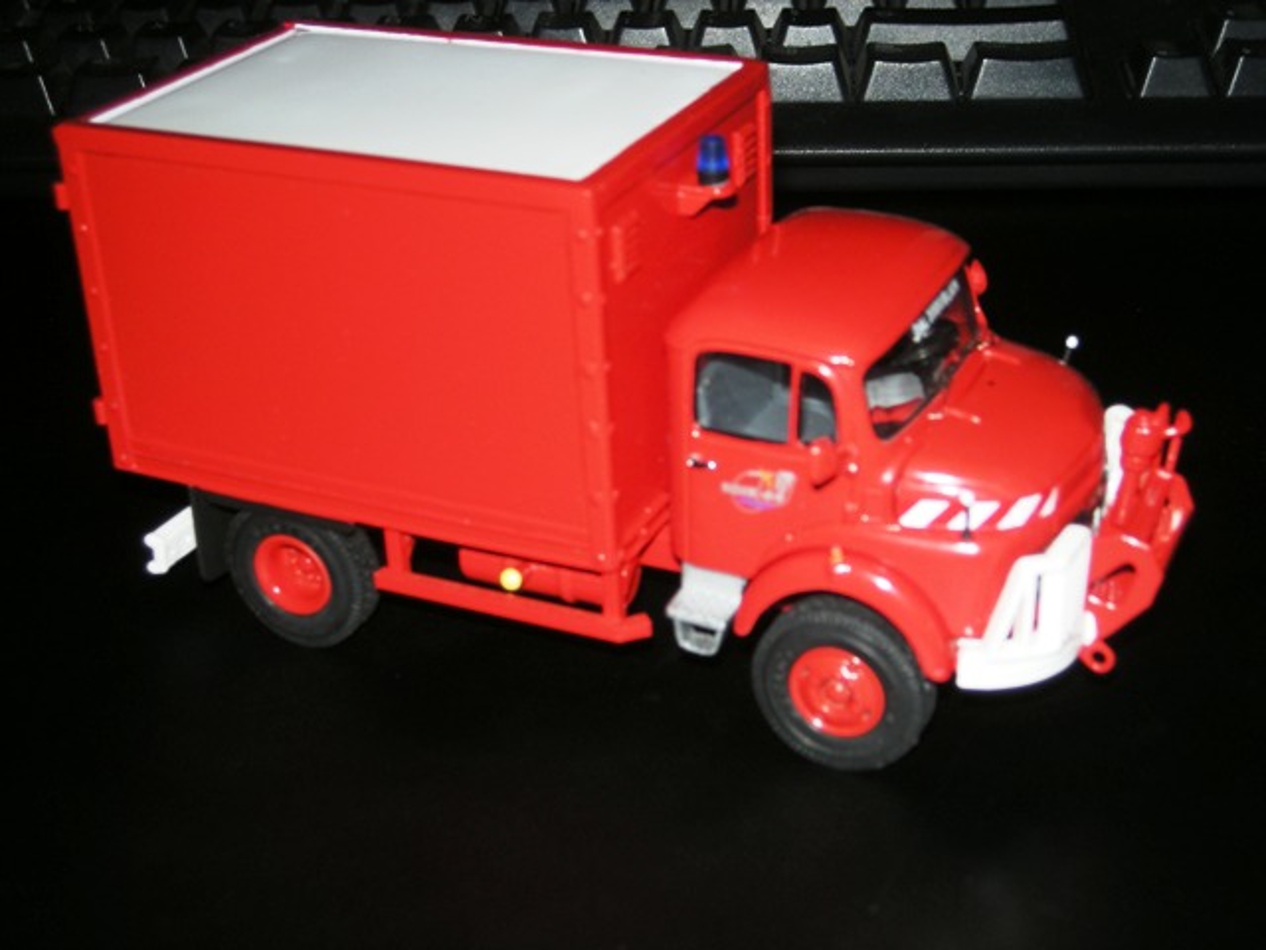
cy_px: 475
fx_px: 2231
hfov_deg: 31.7
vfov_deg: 24.0
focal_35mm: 61
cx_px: 633
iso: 64
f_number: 7
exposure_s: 1/60
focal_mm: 9.9
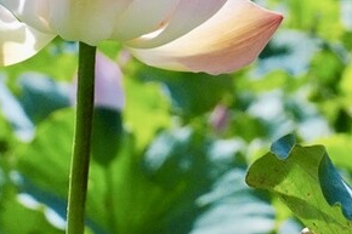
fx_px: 3010
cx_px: 240
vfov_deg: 4.4
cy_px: -46
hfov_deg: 6.7
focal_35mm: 308
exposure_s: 1/5000
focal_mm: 105
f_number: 13
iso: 6400
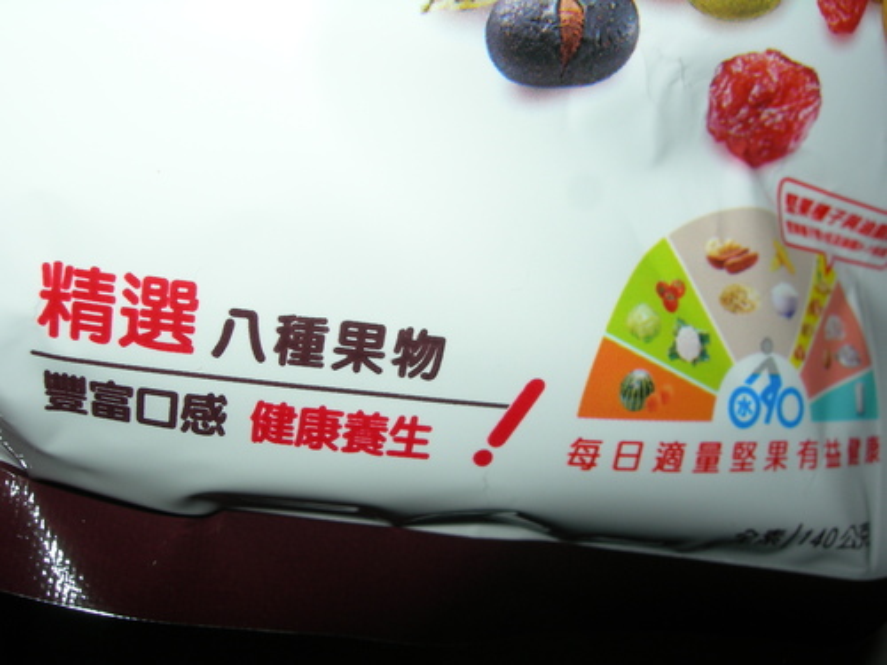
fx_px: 974
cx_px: 444
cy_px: 332
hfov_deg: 49.0
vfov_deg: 37.7
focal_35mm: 38
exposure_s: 1/60.1
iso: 50
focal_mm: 7.8
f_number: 4.8
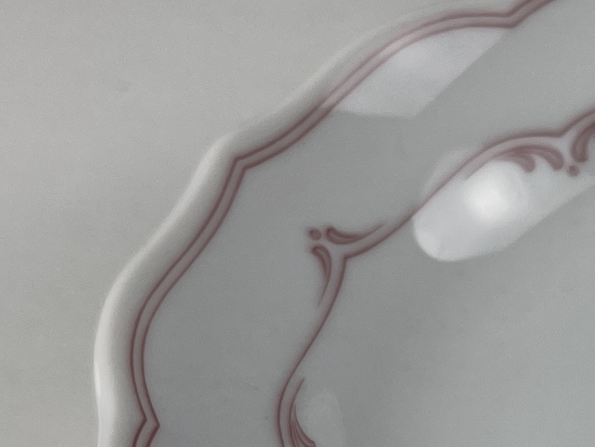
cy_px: 497
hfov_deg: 18.8
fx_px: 1650
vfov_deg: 15.0
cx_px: 793
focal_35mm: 96
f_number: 1.6
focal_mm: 5.1
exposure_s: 1/443
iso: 32
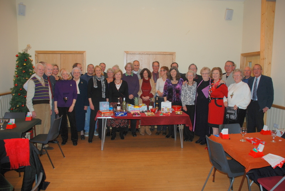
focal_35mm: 30
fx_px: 238
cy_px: 96
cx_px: 142
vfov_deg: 43.7
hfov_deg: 61.9
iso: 200
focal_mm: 20
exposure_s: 1/60
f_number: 3.8
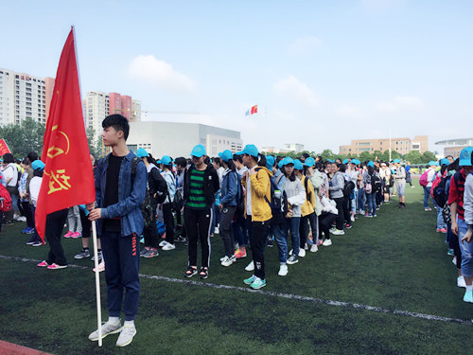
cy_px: 178
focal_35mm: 29
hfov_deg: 61.7
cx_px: 236
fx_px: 396
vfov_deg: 48.2
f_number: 2.2
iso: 32
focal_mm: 4.15
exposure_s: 1/760
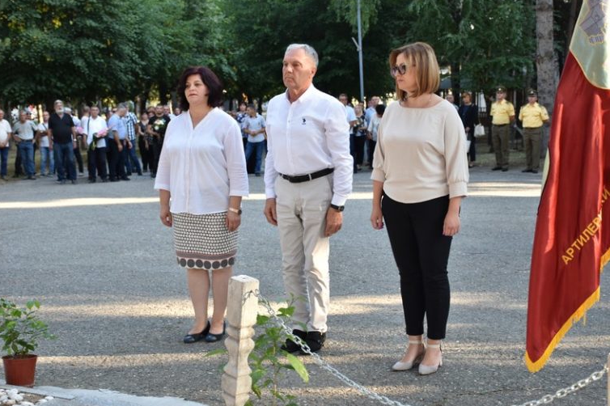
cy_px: 205
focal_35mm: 54
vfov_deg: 25.3
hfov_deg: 37.2
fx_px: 906
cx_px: 306
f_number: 4.5
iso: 320
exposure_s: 1/160
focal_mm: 35
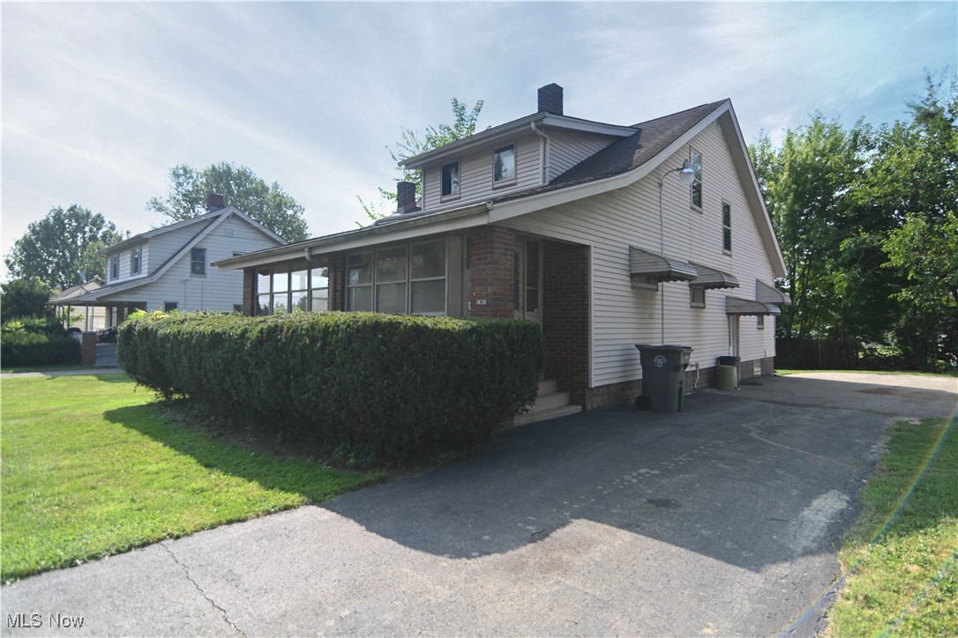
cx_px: 479
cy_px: 319
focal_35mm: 19
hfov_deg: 86.9
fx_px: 506
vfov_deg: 64.6
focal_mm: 19
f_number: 2.8
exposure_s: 1/8000
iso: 1000
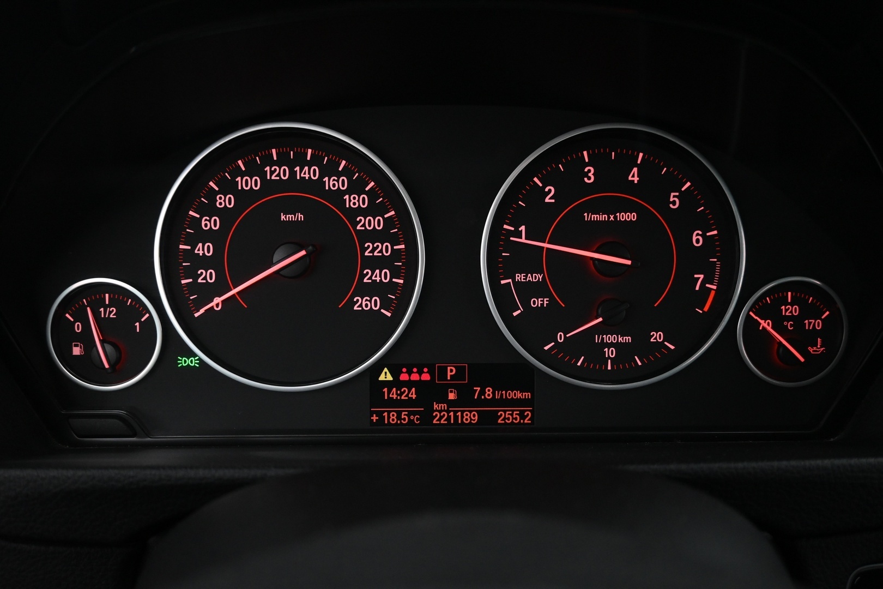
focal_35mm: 28
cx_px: 442
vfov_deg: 46.8
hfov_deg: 65.9
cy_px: 294
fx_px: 681
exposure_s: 1/30
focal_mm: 18.5
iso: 2000
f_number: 3.8
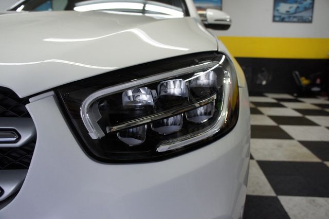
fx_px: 247
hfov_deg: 67.4
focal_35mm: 27
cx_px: 164
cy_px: 110
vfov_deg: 47.9
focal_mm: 18
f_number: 4.5
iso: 1000
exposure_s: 1/250
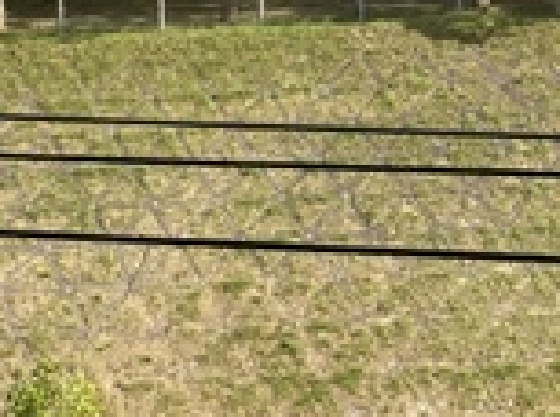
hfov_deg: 17.7
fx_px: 1759
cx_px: 534
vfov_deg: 12.7
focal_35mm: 109
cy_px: -230
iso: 32
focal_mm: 4.25
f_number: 1.8
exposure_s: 1/2632
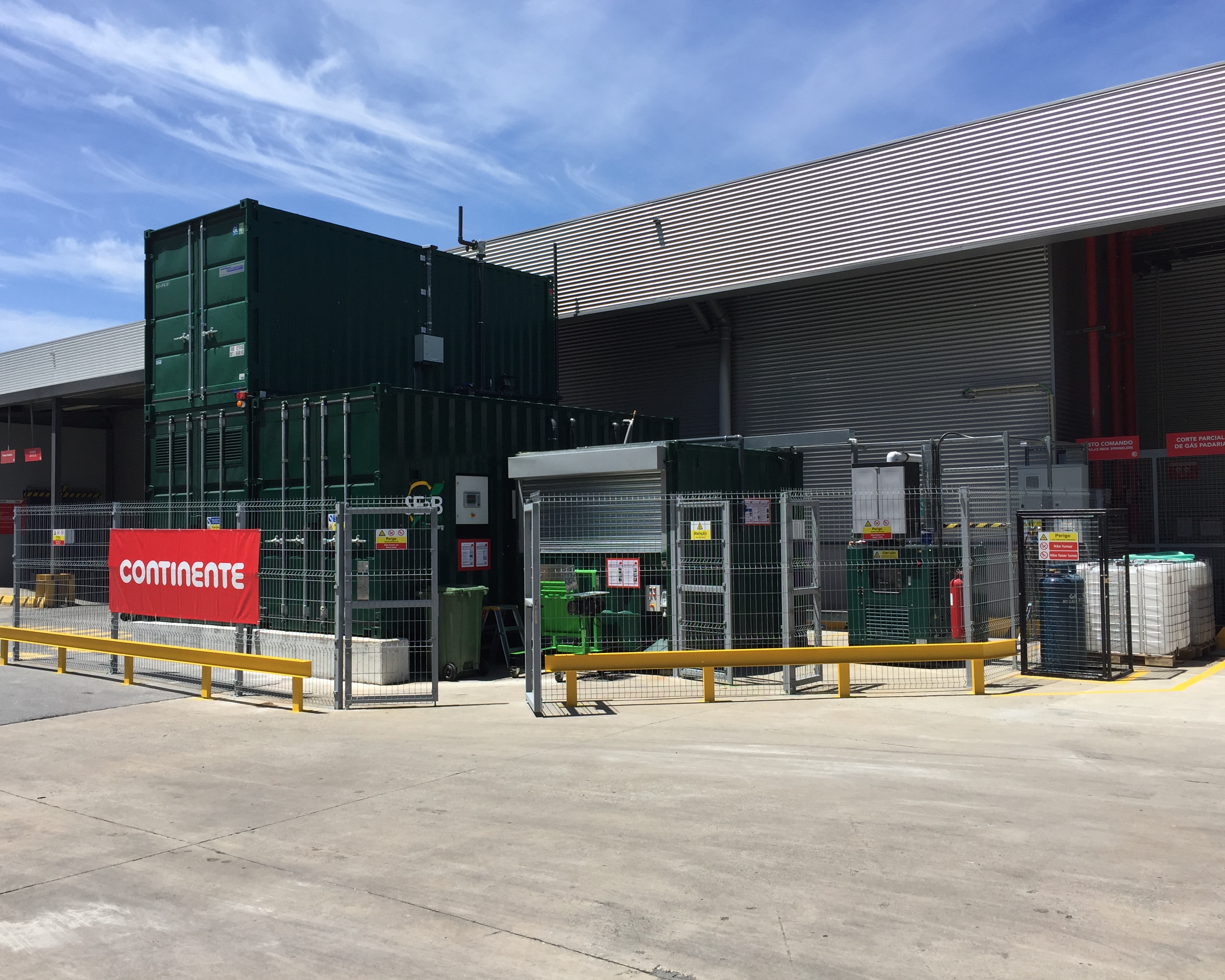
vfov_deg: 47.1
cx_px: 576
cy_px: 499
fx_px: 1124
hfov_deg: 57.1
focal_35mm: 31
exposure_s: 1/1799
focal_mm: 4.15
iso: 32
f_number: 2.2
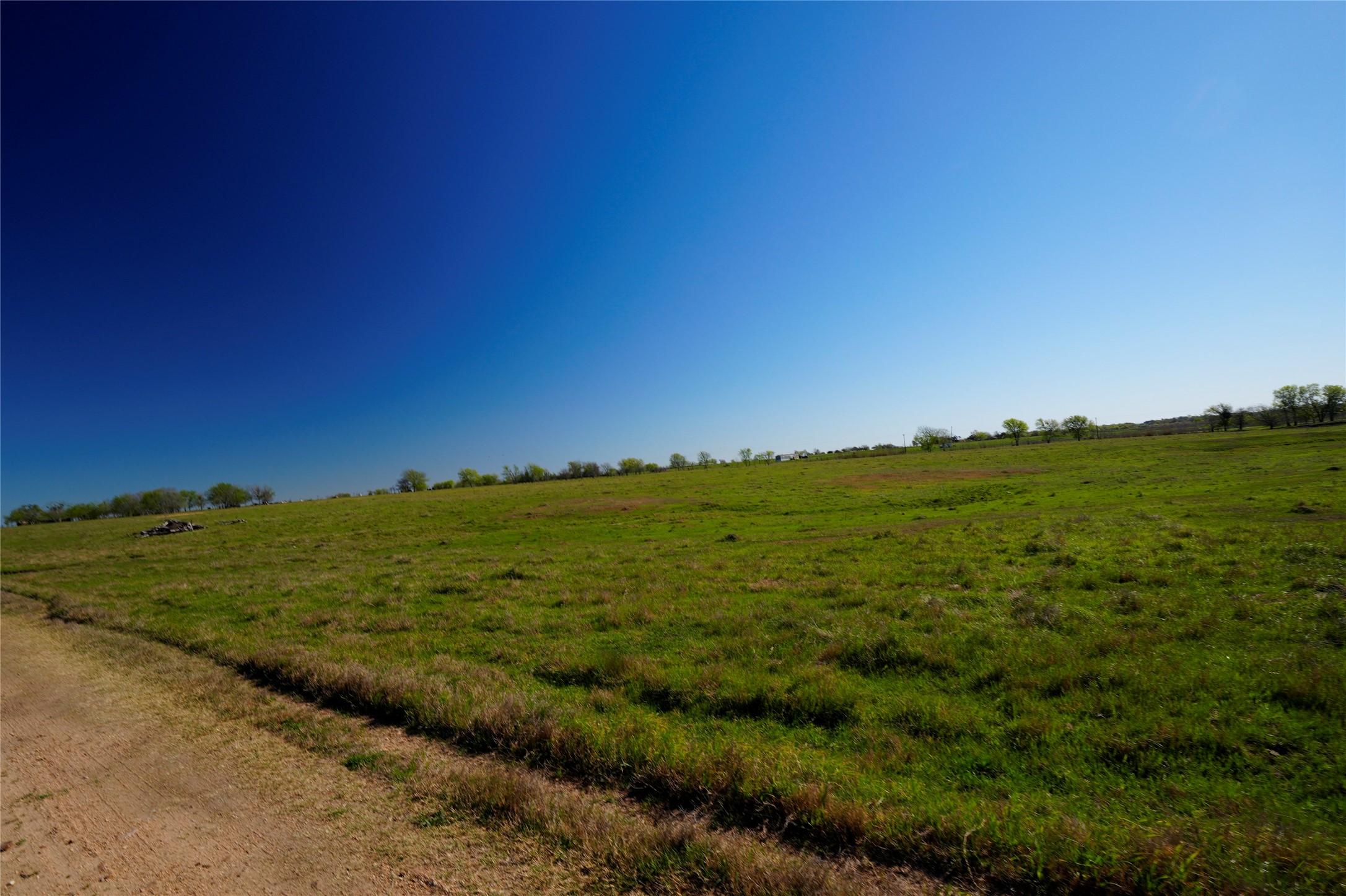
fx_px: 645
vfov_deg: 69.6
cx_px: 673
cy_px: 448
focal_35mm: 17
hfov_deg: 92.5
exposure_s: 1/125
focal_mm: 11.5
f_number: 9
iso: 100
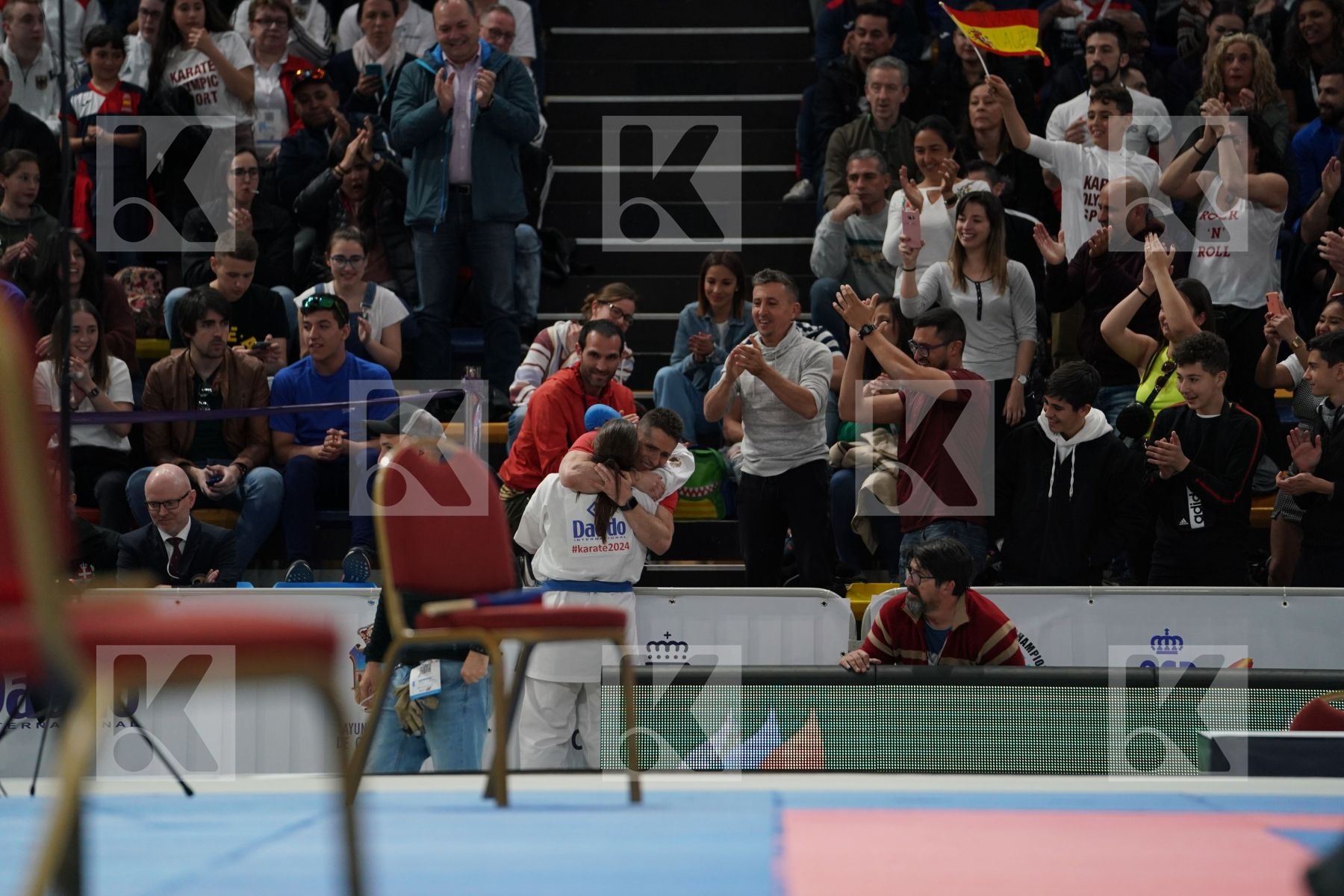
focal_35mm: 198
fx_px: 7391
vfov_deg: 6.9
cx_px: 672
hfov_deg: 10.4
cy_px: 448
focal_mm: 198
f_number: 2.8
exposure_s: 1/1000
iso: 1600
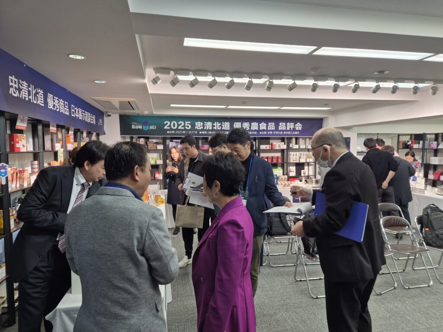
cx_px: 222
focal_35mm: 23
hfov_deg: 73.9
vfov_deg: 58.9
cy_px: 166
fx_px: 294
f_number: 1.8
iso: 80
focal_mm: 5.4
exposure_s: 1/100
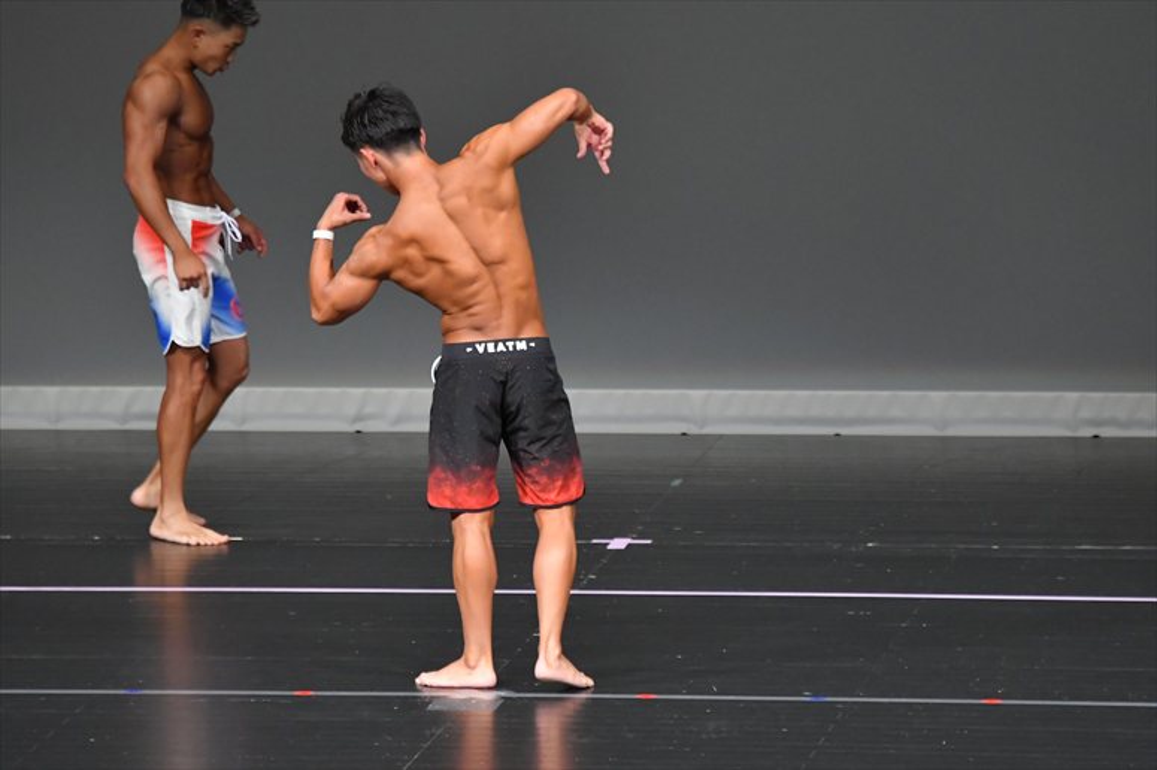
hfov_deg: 5.5
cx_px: 578
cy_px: 385
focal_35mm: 375
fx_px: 12046
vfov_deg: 3.7
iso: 5000
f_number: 5.6
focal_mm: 250
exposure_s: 1/400
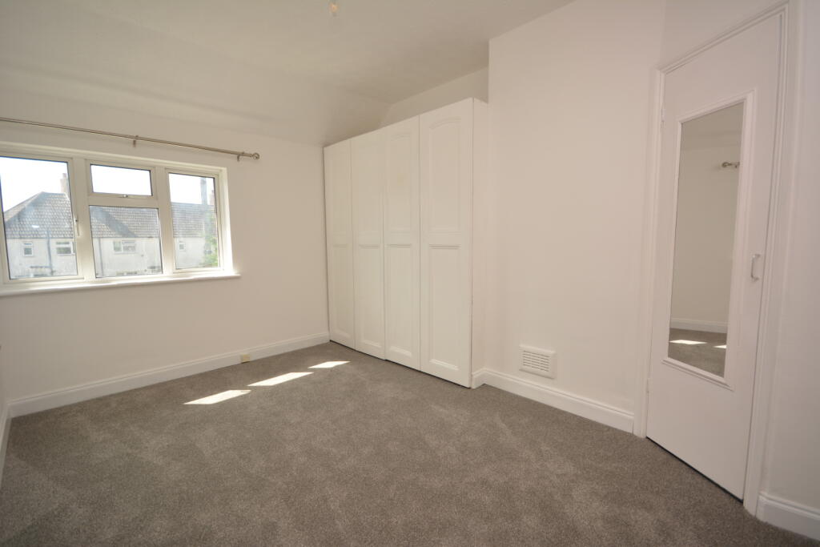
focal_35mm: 15
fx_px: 342
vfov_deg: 77.3
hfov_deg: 100.4
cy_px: 274
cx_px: 410
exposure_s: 1/125
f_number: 5.6
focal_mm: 10
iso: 180
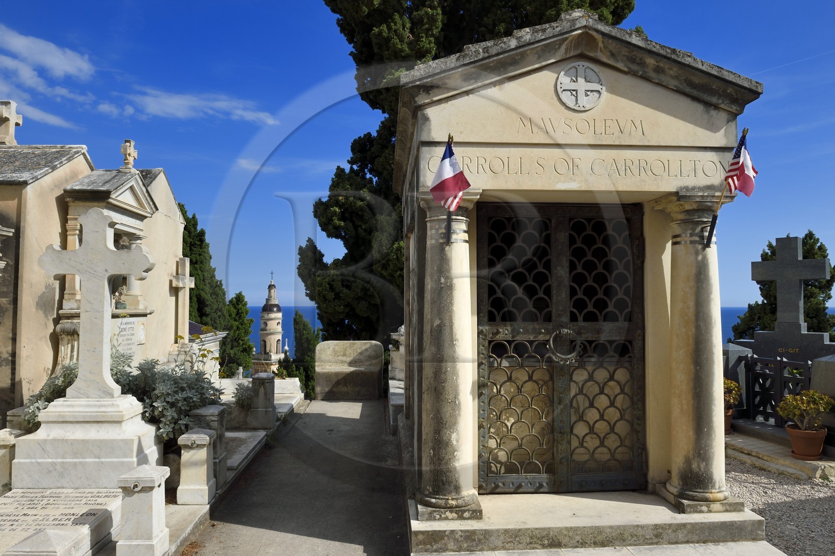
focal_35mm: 24
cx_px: 418
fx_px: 556
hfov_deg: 73.8
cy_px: 278
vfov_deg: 53.1
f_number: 18
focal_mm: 24
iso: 200
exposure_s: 1/160
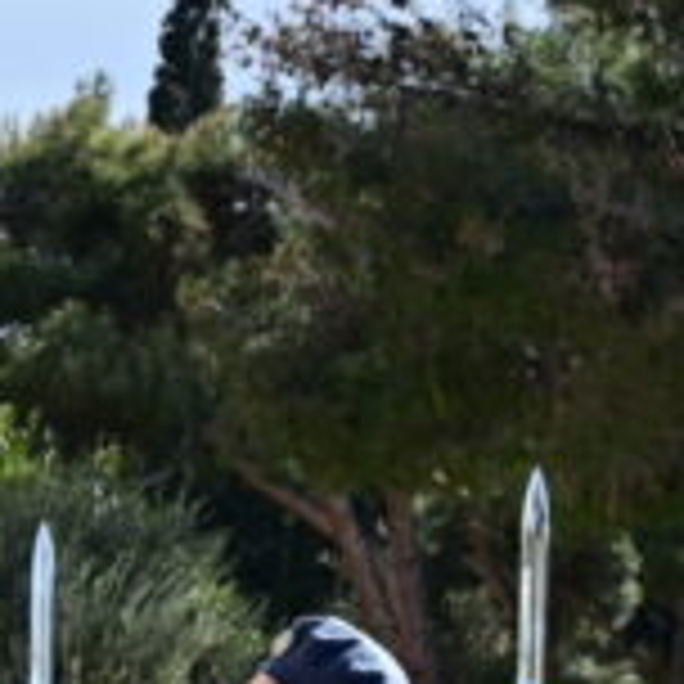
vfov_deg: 4.1
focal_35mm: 423
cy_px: 1244
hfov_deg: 4.1
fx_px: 9456
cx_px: -972
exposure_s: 1/400
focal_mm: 63
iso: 200
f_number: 7.1
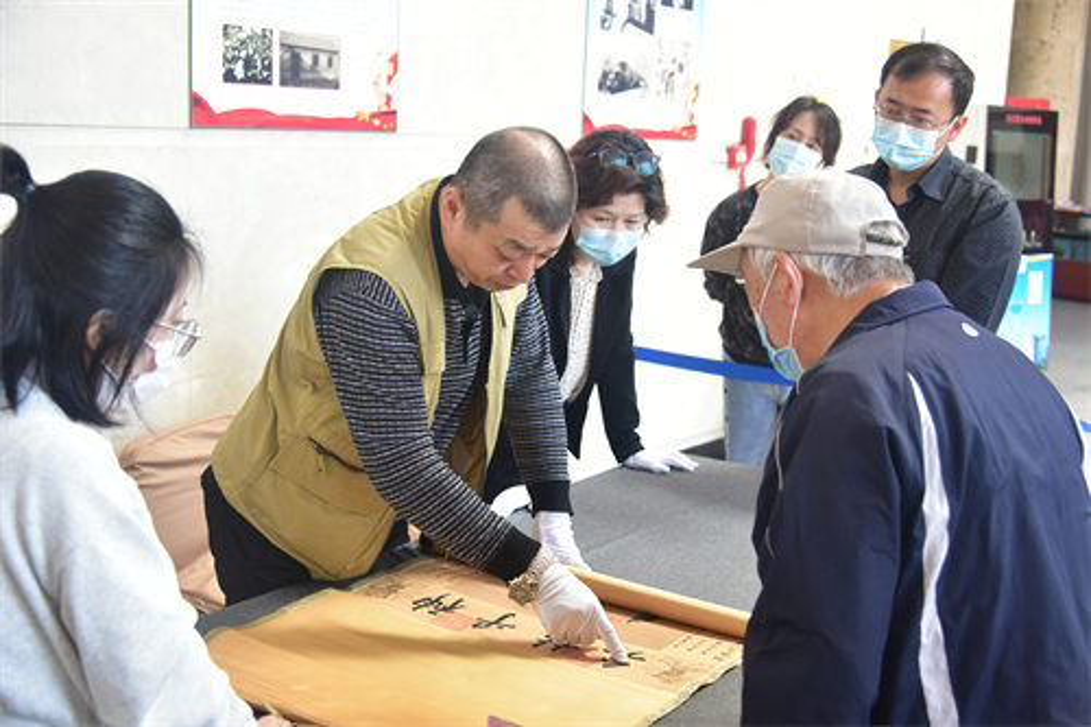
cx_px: 546
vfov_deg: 30.5
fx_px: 1333
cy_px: 364
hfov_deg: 44.5
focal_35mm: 44
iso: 800
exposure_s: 1/80
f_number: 4.5
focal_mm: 44
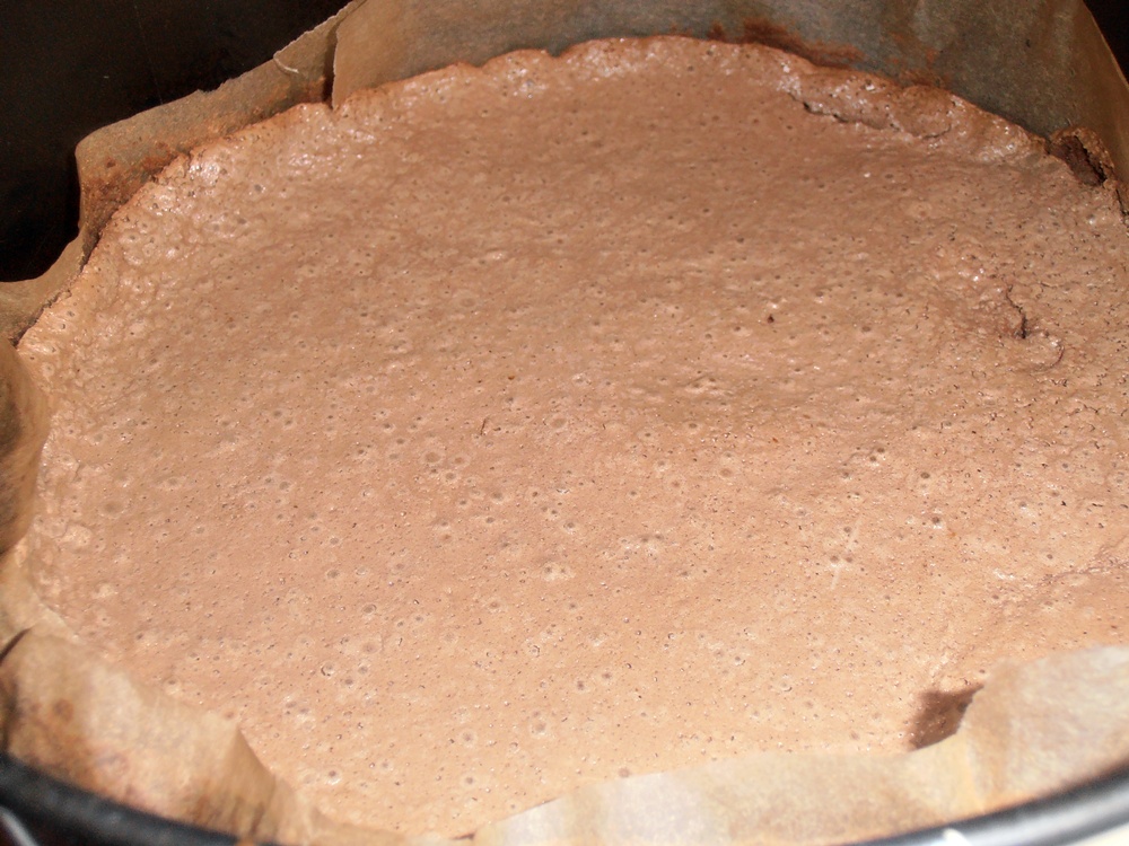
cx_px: 564
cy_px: 423
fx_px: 1435
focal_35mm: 44
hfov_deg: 42.9
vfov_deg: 32.9
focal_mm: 7.87
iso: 125
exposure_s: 1/40
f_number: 4.2
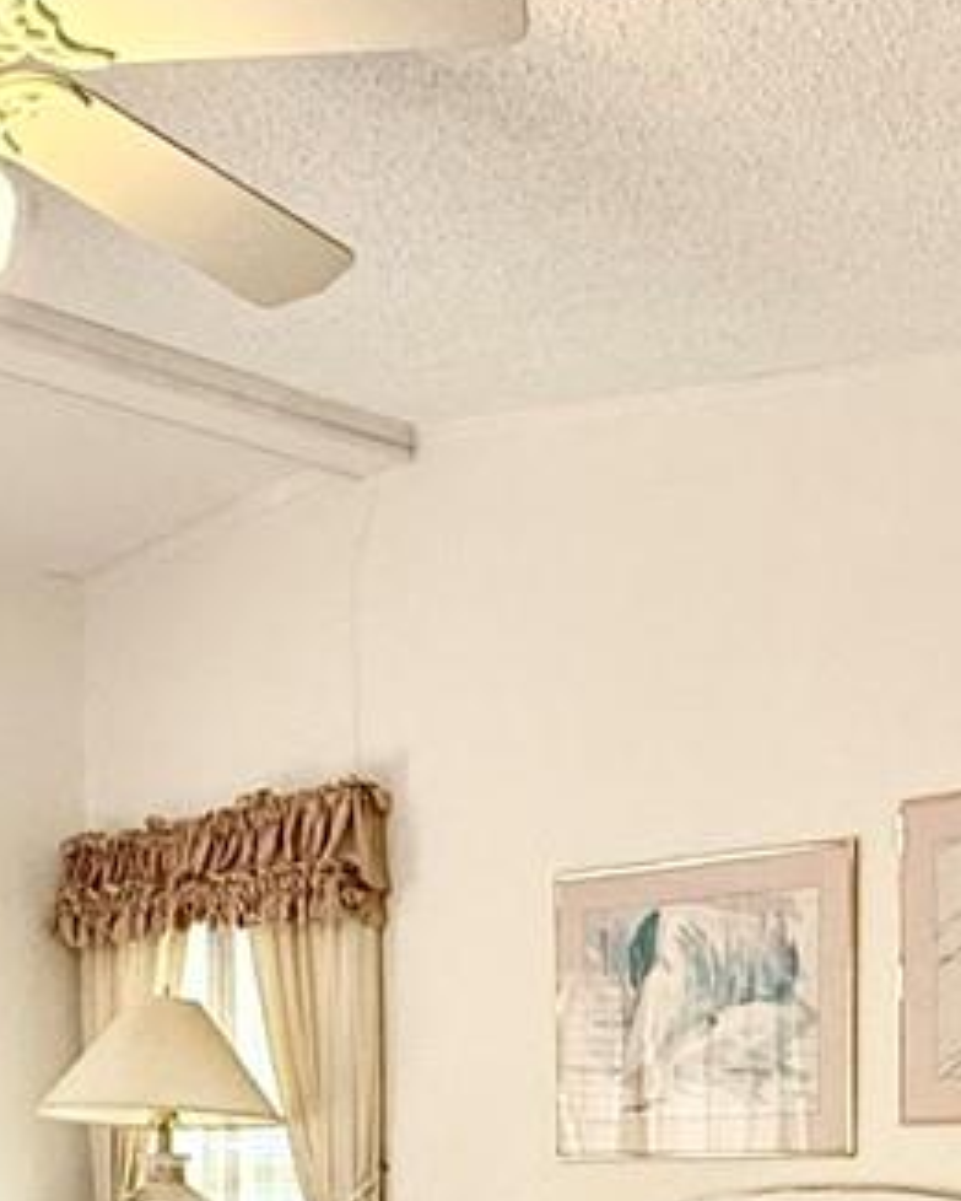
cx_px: 585
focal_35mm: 67
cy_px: 1330
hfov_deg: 22.8
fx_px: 2381
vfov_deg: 26.1
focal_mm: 2.22
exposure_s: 1/120
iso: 400
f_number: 2.2
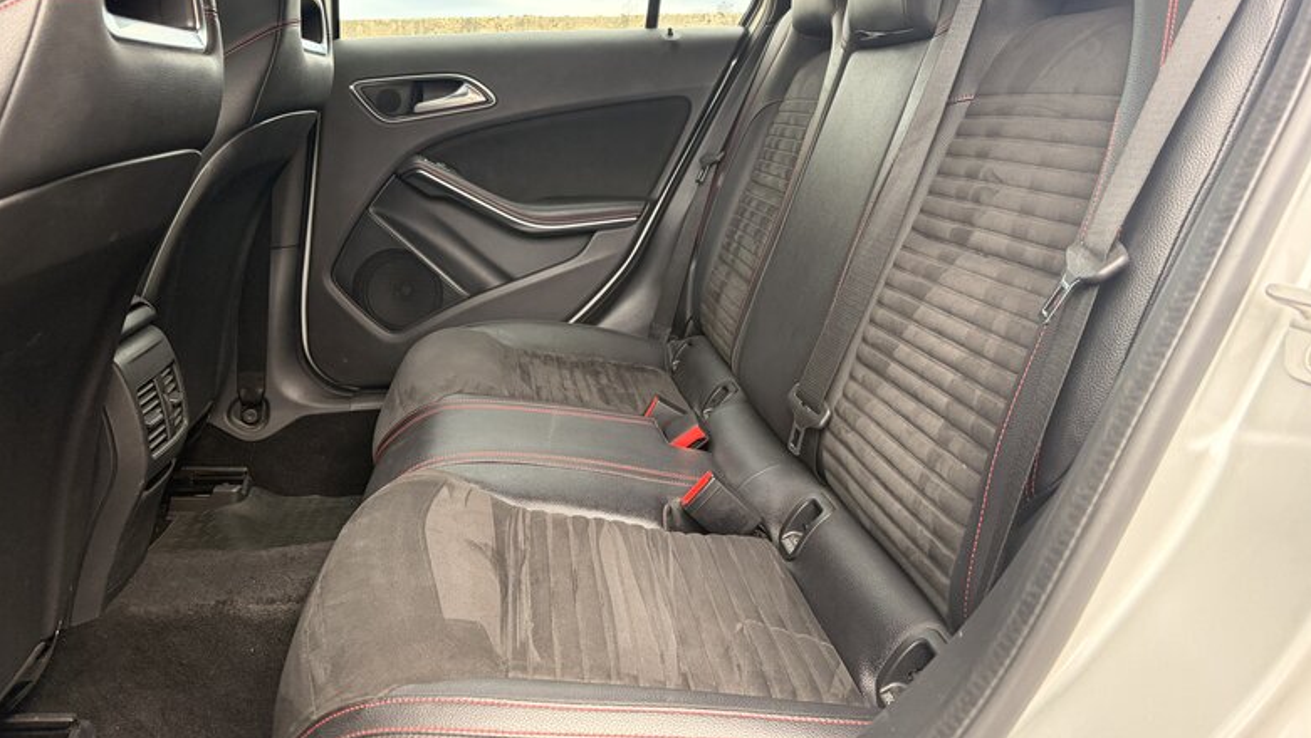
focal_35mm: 29
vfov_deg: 39.8
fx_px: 1008
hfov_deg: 66.0
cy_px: 248
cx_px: 658
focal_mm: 5.96
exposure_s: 1/112
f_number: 1.6
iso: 125
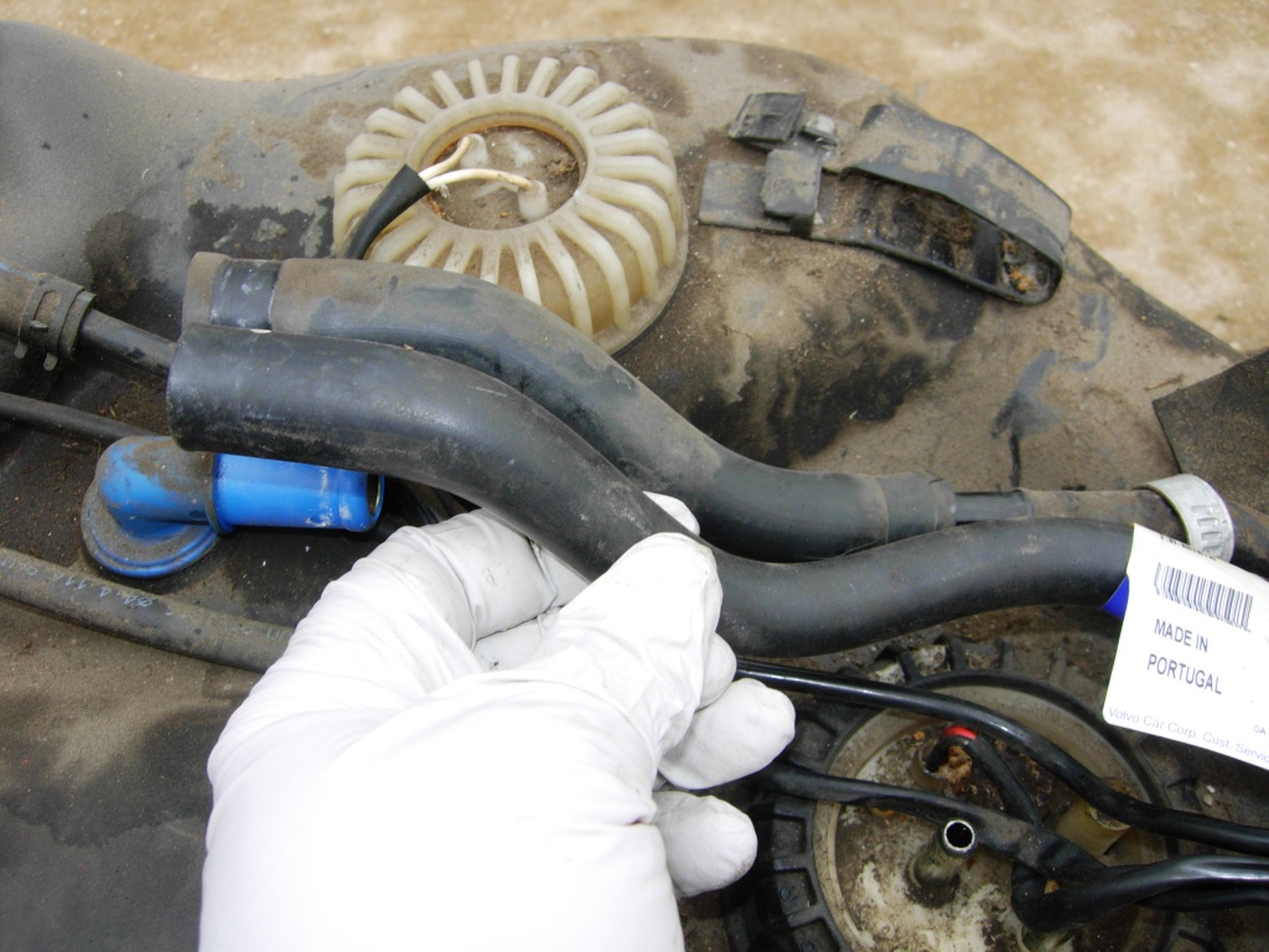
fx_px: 1320
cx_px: 634
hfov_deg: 51.4
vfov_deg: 39.7
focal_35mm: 36
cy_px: 476
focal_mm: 7.5
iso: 50
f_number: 3.8
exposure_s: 1/50.7
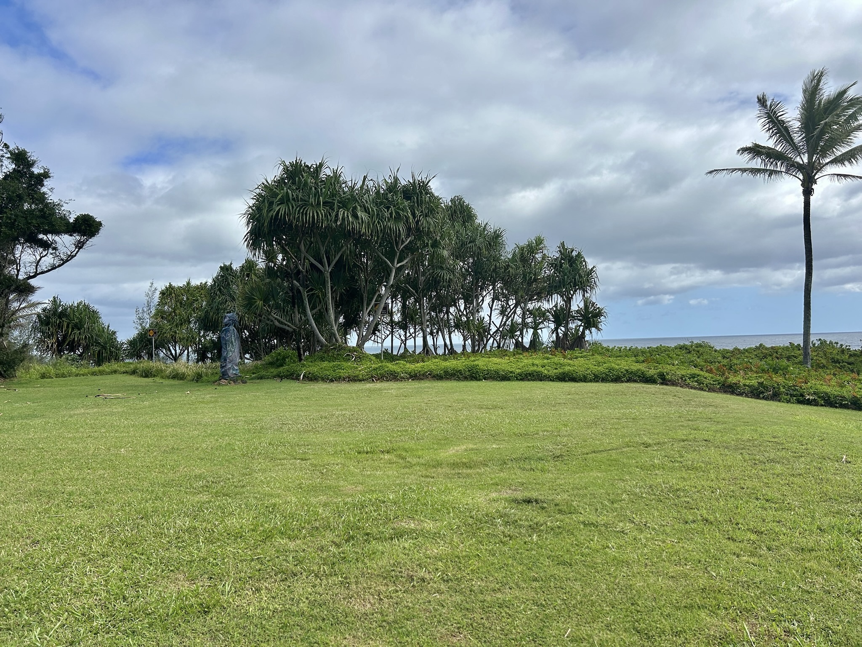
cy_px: 324
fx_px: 647
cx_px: 431
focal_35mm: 26
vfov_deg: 53.1
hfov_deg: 67.3
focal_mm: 5.7
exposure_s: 1/5587
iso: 50
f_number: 1.5
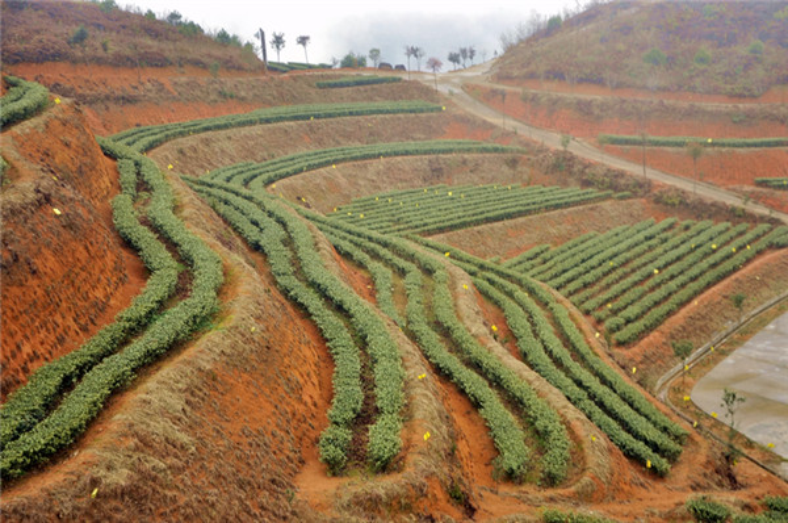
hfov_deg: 33.4
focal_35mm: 60
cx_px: 394
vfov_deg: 22.5
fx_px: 1311
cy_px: 262
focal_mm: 40
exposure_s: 1/30
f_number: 4.5
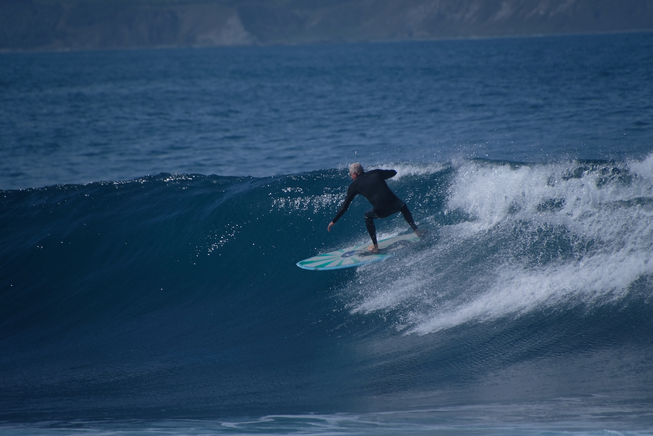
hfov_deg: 4.6
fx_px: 8163
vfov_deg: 3.1
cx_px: 326
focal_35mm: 450
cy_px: 218
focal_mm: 300
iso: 320
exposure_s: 1/4000
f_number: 7.1
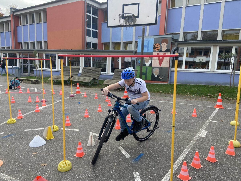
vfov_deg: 53.1
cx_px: 120
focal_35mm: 26
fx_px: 181
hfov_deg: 67.3
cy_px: 90
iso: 32
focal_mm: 4.25
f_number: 1.8
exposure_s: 1/733
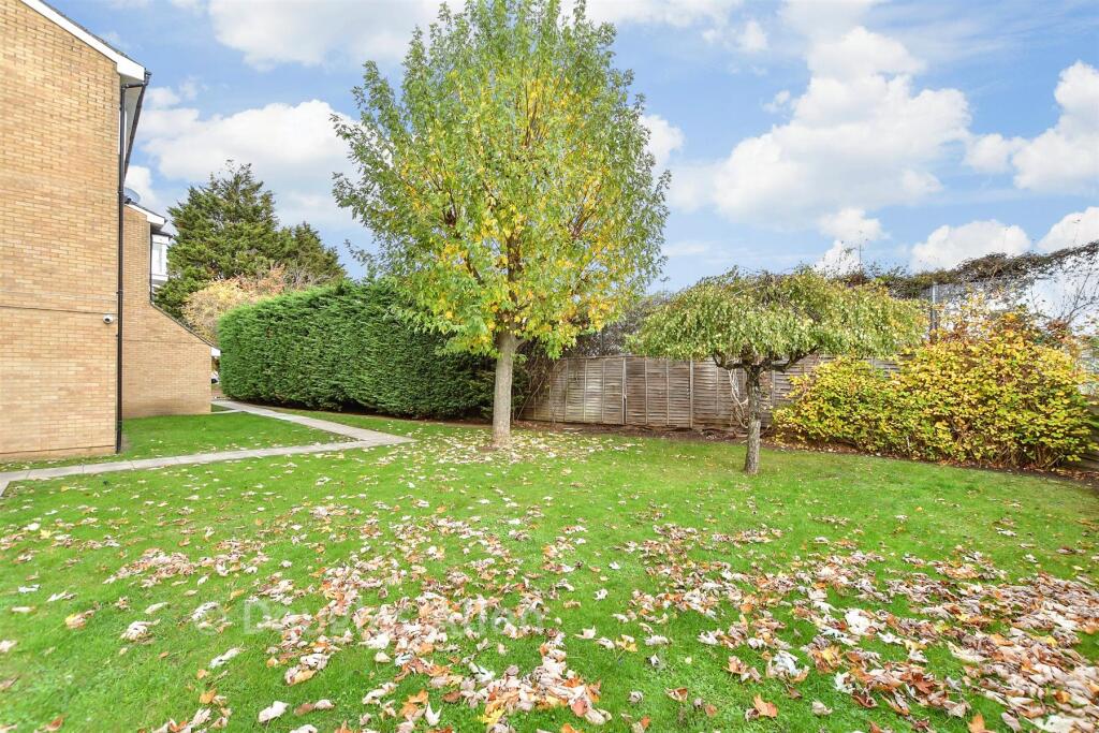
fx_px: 458
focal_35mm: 15
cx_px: 550
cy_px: 366
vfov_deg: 77.3
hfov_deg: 100.4
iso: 400
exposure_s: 1/160
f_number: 7.1
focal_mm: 10
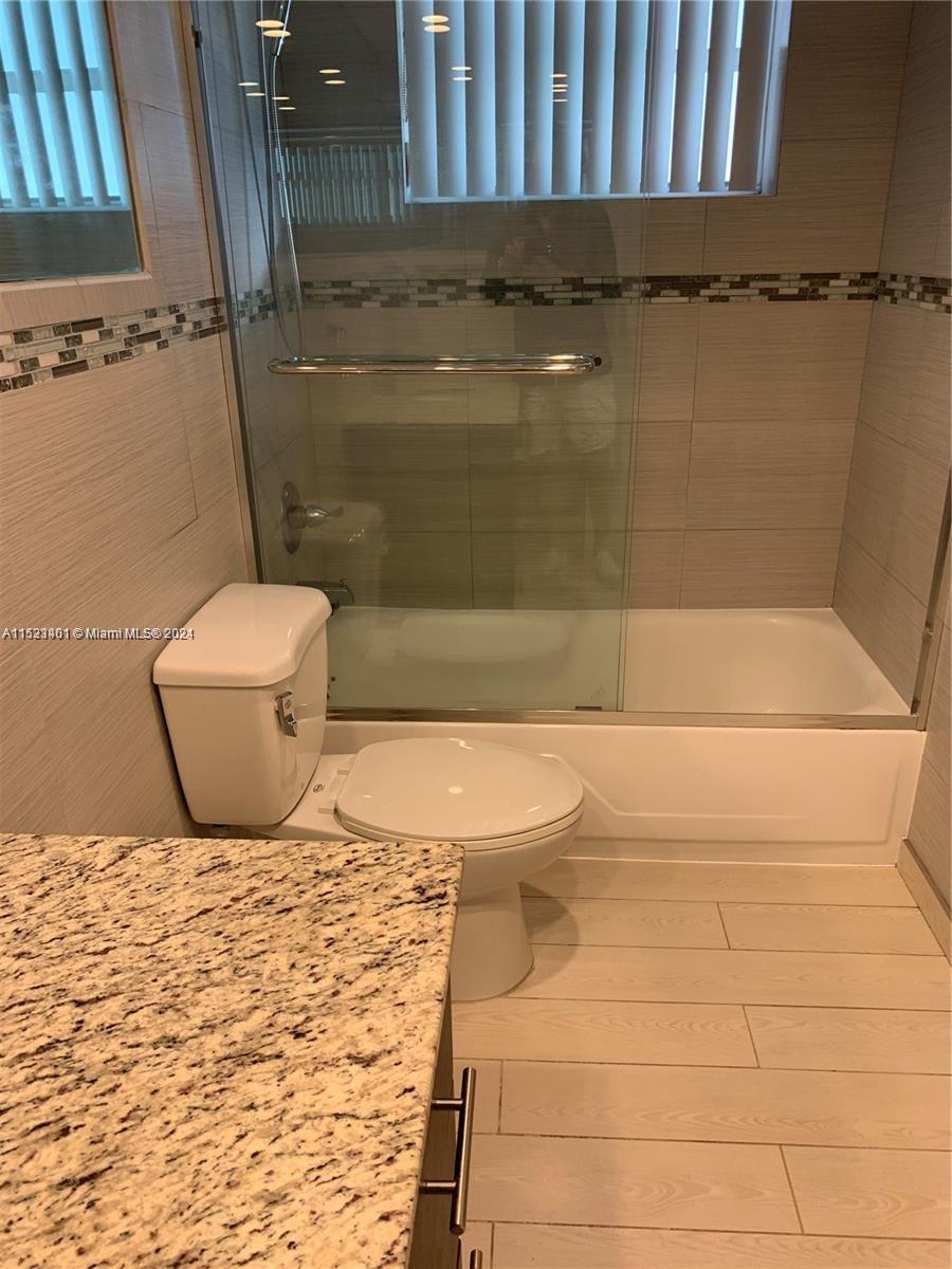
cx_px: 476
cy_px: 634
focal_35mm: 26
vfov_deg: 67.3
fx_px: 953
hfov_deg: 53.1
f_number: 1.8
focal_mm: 4.25
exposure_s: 1/60
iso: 64
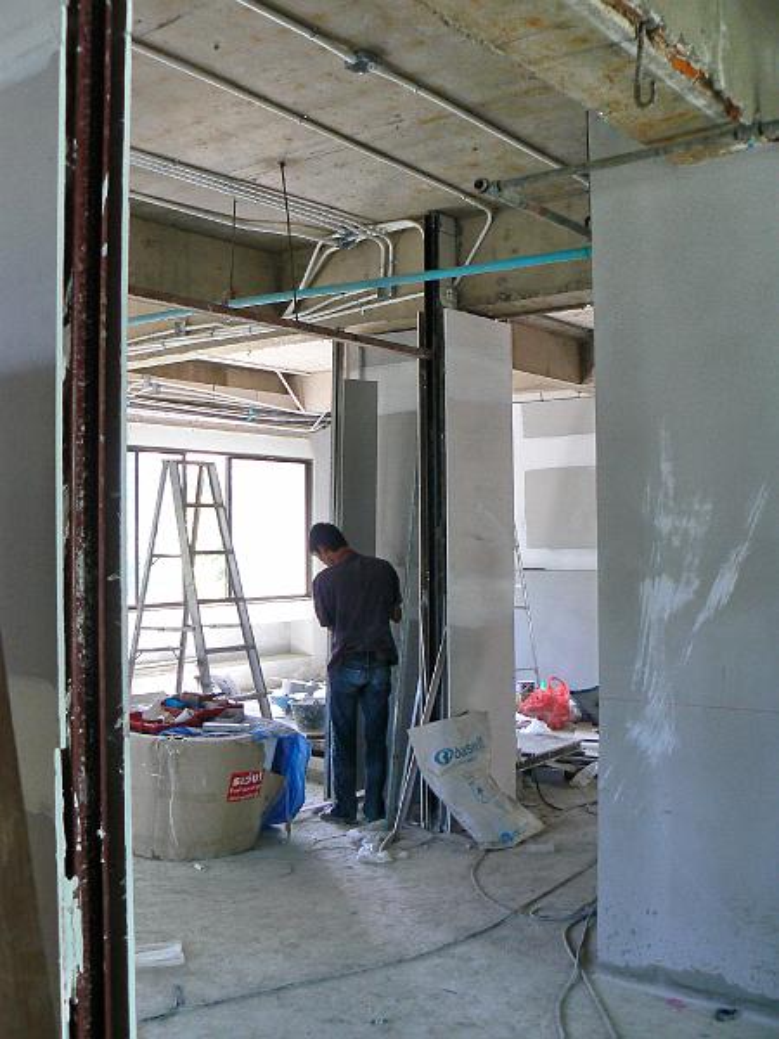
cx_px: 390
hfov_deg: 39.7
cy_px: 520
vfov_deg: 51.4
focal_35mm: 36
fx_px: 1080
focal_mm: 6
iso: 100
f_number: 2.8
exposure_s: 1/30
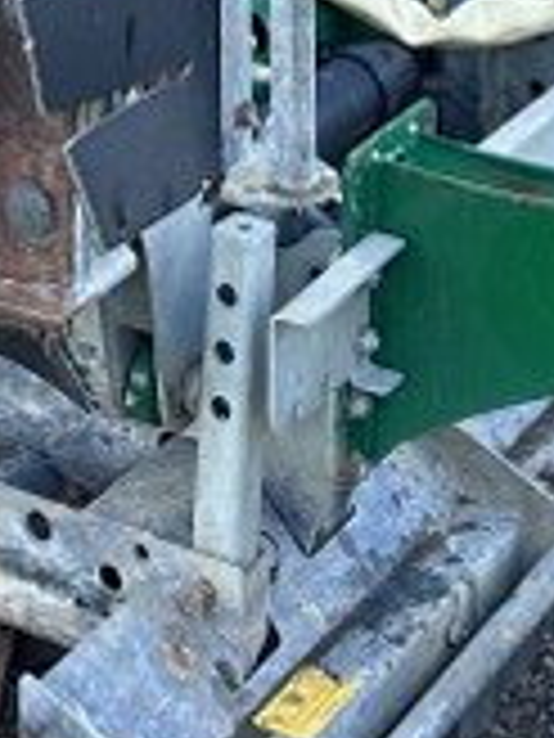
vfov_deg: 13.9
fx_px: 2497
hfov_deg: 12.7
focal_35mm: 117
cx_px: 261
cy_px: -783
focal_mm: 6.86
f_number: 1.78
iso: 125
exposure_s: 1/152
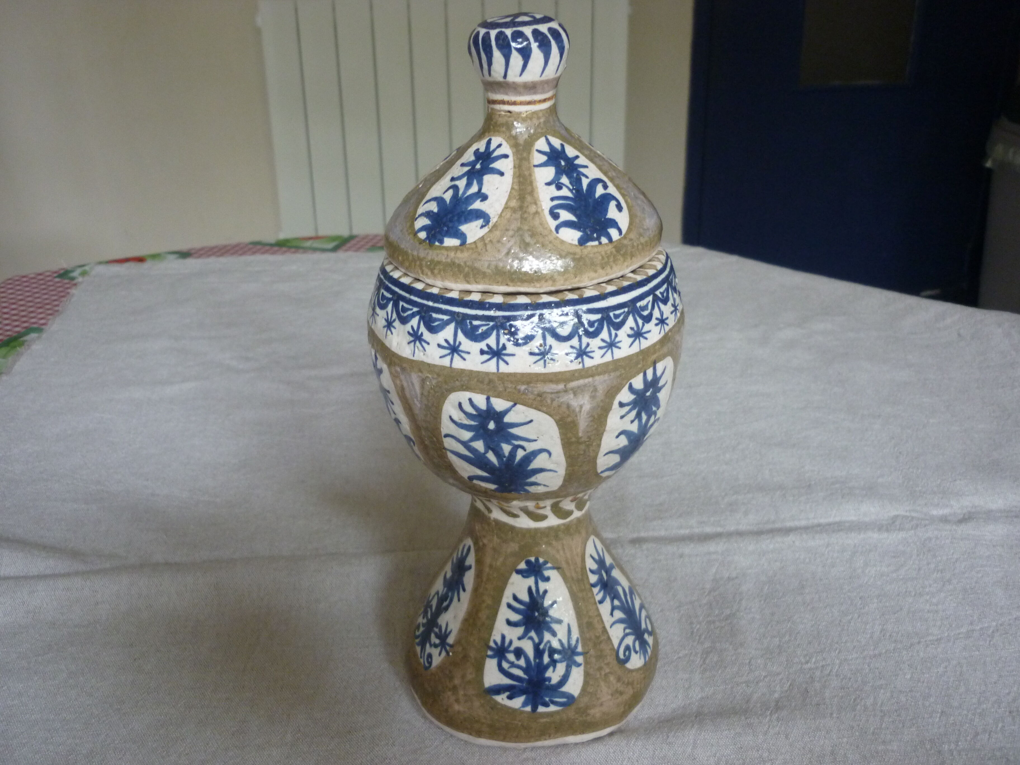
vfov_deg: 42.9
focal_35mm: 33
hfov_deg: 55.4
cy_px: 382
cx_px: 510
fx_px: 972
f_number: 2.8
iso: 250
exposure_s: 1/30
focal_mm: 5.5
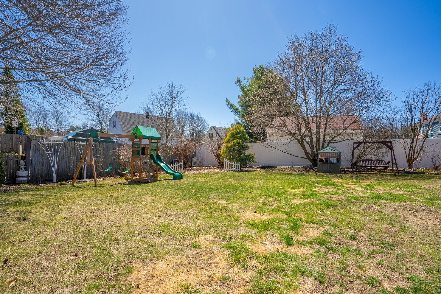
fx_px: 196
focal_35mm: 16
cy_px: 147
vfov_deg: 73.7
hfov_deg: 96.7
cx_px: 220
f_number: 11
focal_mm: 16
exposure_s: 1/100
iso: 50
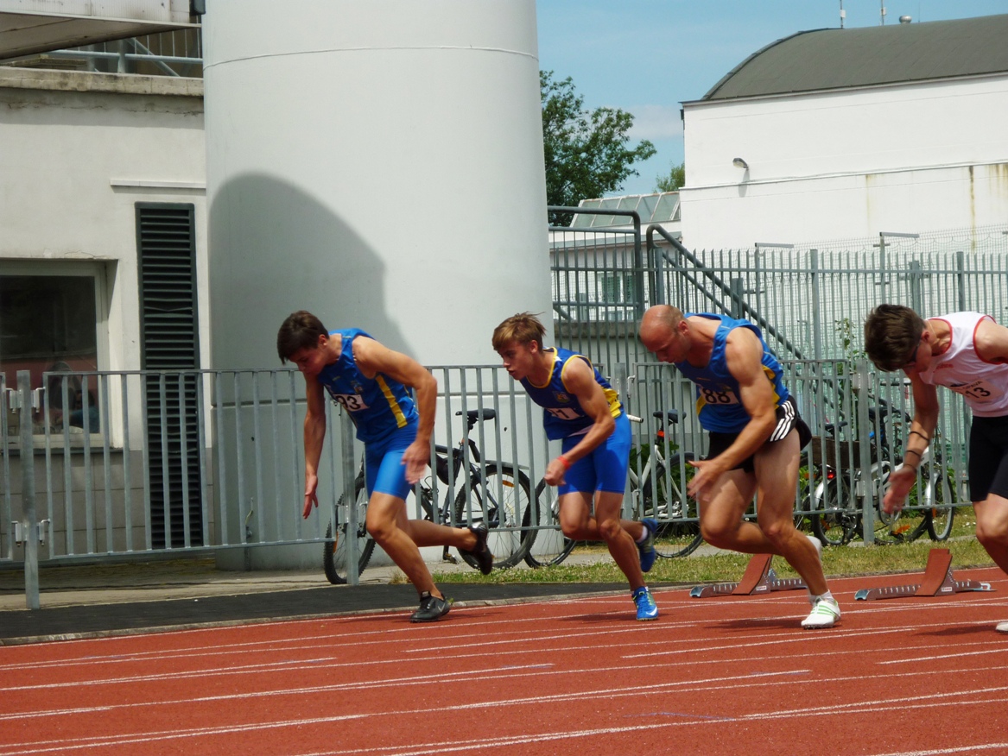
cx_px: 504
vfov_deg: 11.2
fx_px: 3845
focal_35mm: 132
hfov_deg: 14.9
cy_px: 378
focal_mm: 22
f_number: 5.9
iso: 80
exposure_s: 1/640
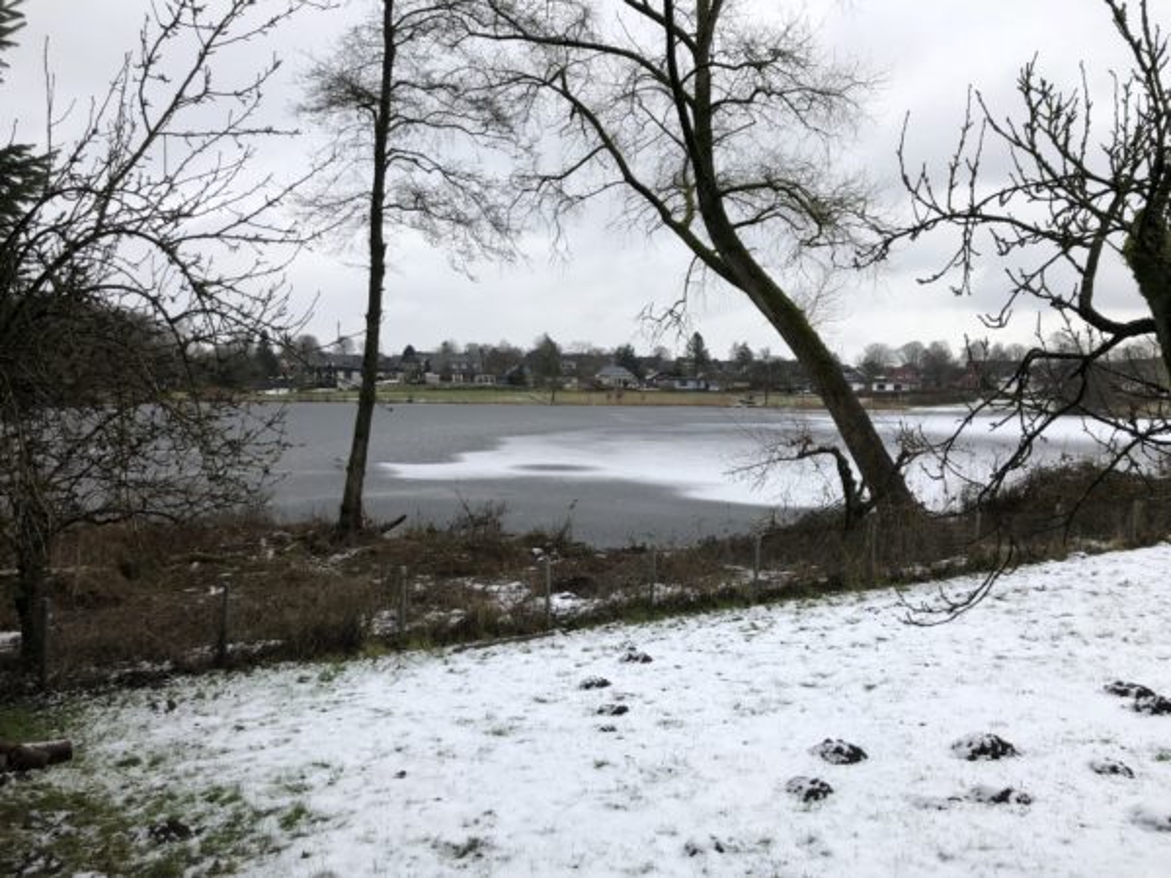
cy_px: 439
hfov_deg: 63.4
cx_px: 586
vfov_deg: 49.7
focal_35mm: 28
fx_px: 947
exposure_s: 1/453
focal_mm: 4
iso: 20
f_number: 1.8
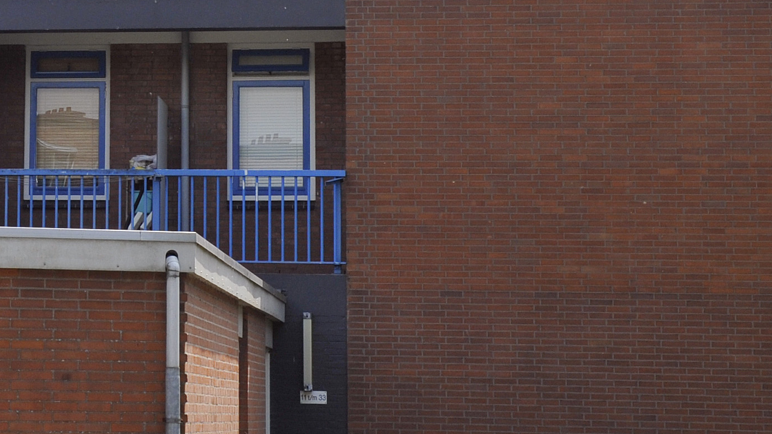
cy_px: 46
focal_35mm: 135
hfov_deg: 15.5
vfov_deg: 9.0
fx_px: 2764
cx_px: -74
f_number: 10
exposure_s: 1/400
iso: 640
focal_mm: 42
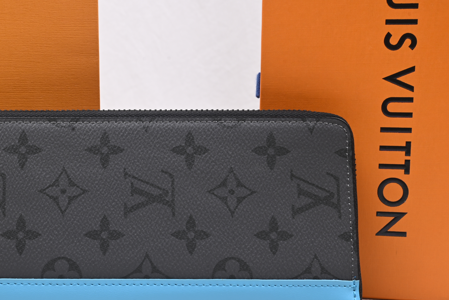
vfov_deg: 20.6
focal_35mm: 66
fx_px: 823
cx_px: 117
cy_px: 174
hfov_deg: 30.0
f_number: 16
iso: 100
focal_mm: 40
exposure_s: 1/2
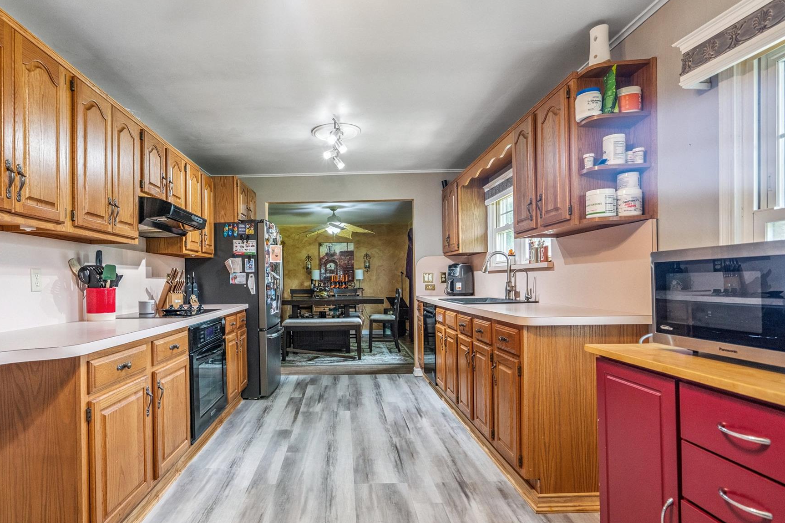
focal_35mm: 19
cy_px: 292
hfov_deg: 86.5
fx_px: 414
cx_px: 344
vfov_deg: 64.3
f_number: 5.6
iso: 1250
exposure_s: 1/80
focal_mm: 16
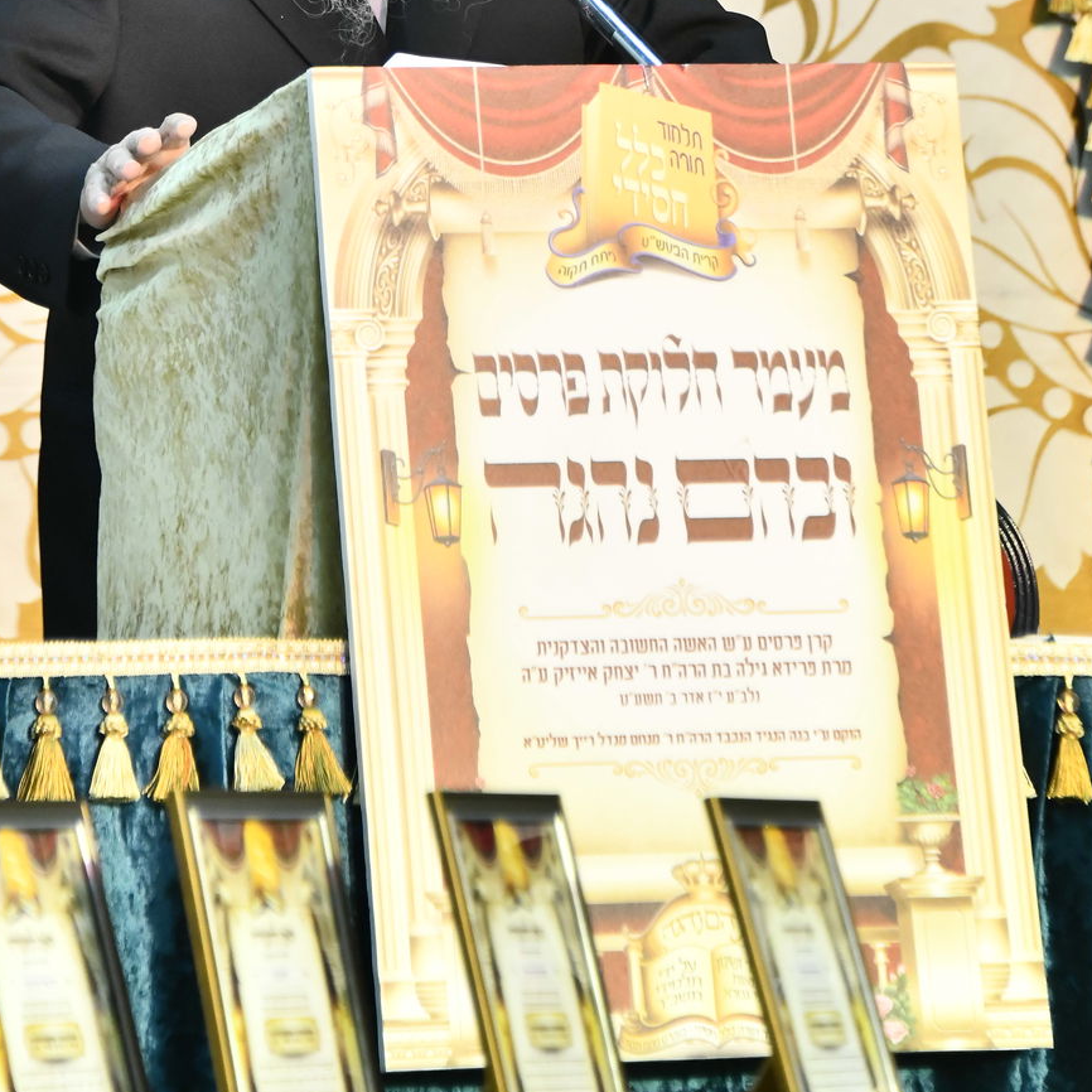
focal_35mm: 371
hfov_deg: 4.7
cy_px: -188
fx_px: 13241
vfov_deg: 4.7
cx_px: 527
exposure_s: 1/125
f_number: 5.6
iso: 3200
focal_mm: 180
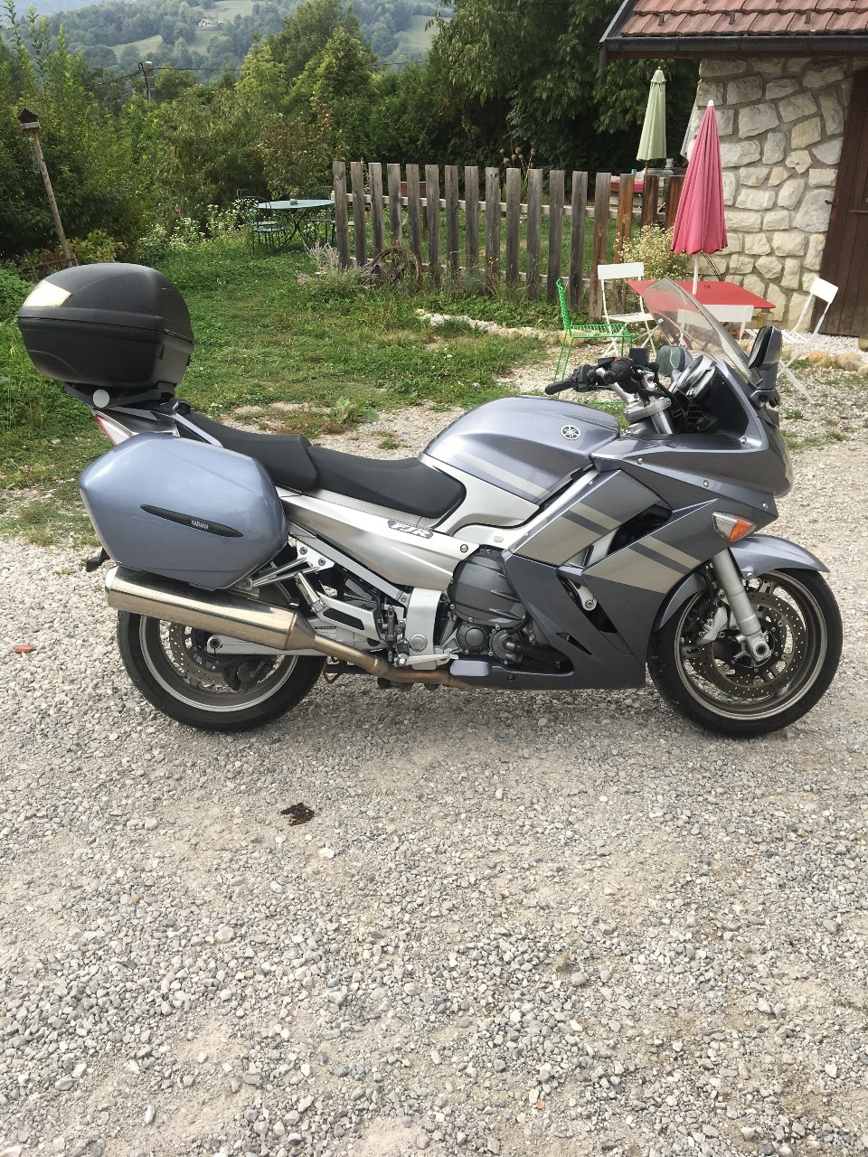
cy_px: 578
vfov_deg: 61.7
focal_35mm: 29
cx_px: 434
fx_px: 970
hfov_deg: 48.2
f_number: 2.2
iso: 25
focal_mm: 4.15
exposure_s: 1/549
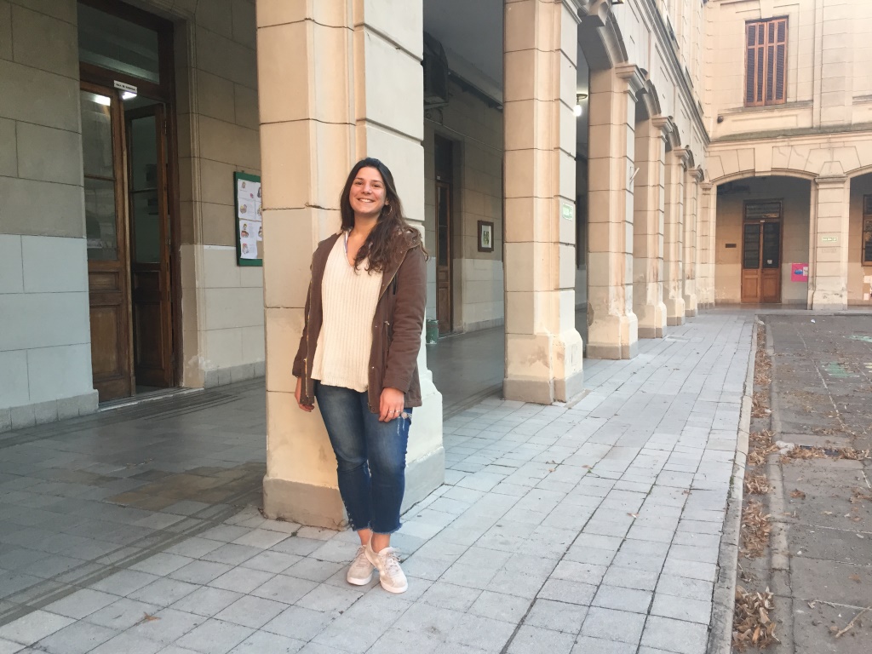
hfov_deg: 61.7
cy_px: 327
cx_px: 436
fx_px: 731
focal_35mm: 29
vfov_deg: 48.2
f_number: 2.2
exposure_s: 1/33
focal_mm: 4.15
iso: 40
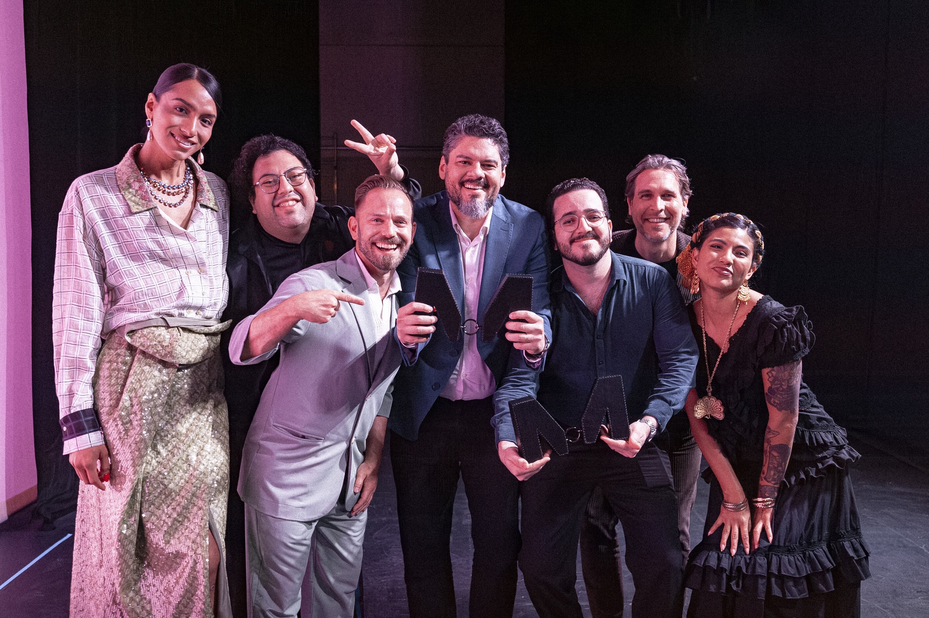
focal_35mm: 35
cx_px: 464
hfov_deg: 54.5
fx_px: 903
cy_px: 309
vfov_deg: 37.8
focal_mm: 35
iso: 3200
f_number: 4
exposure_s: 1/160
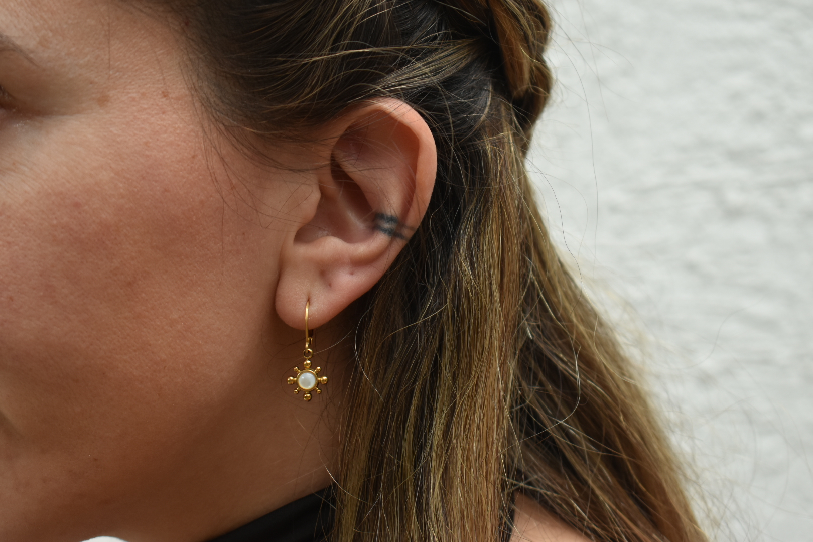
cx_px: 406
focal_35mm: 82
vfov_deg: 16.6
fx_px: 1863
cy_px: 271
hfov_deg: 24.6
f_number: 5.6
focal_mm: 55
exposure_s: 1/100
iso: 400
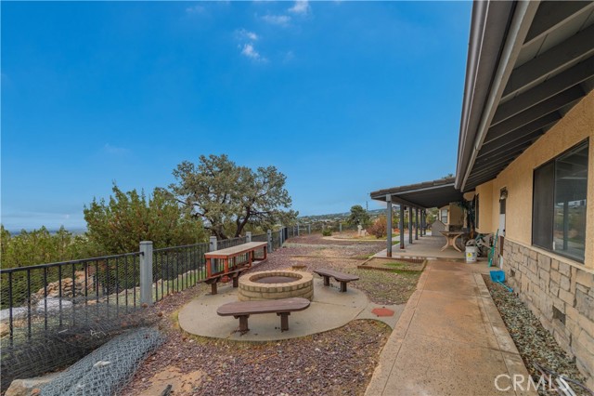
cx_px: 297
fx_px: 231
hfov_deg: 104.3
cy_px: 198
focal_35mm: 14
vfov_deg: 81.1
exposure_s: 1/320
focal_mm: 14
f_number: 6.3
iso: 100
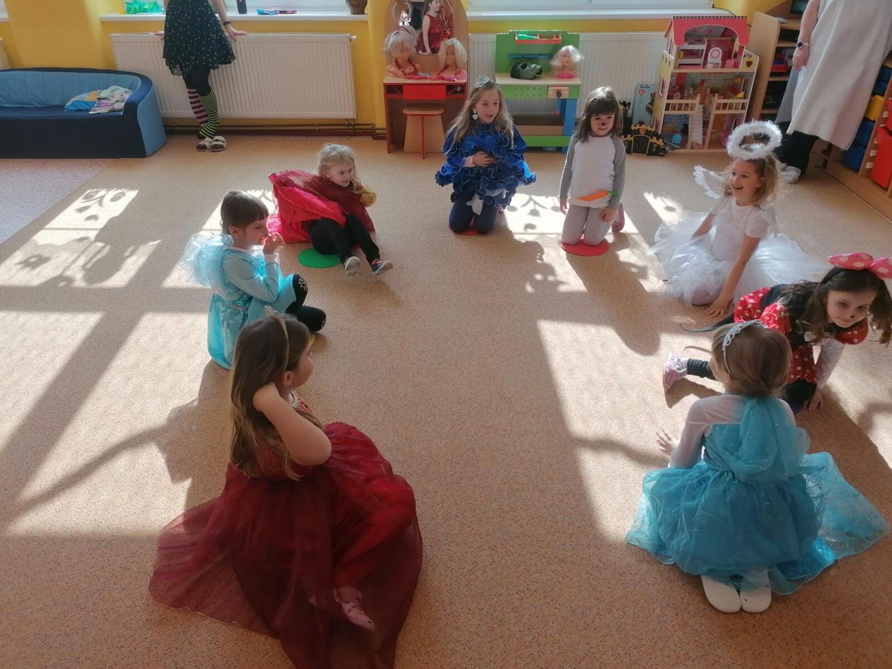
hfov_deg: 65.3
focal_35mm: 27
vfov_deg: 51.4
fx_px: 696
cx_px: 446
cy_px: 334
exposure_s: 1/220
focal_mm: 4.75
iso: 50
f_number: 1.8
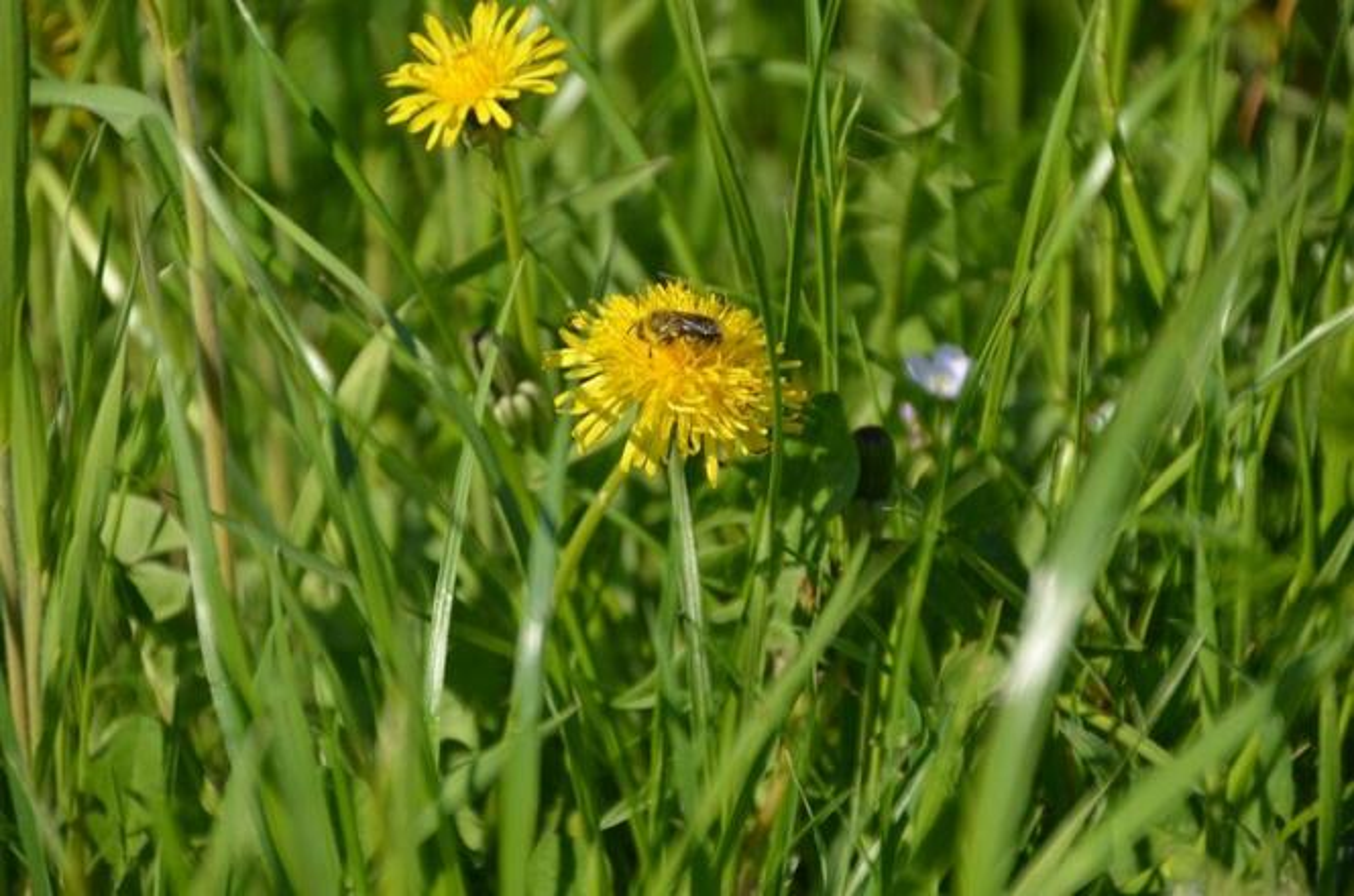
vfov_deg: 3.4
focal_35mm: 405
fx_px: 15196
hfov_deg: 5.1
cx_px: 677
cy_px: 448
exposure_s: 1/640
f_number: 6.3
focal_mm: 270
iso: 200
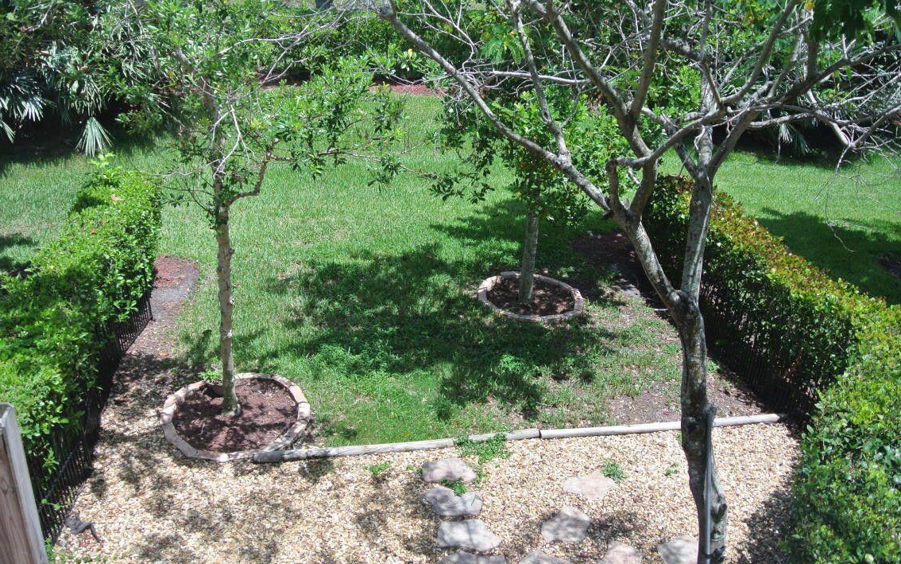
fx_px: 786
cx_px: 451
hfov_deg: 59.6
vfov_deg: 39.4
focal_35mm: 32
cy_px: 282
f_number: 4
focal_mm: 11.8
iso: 100
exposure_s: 1/200
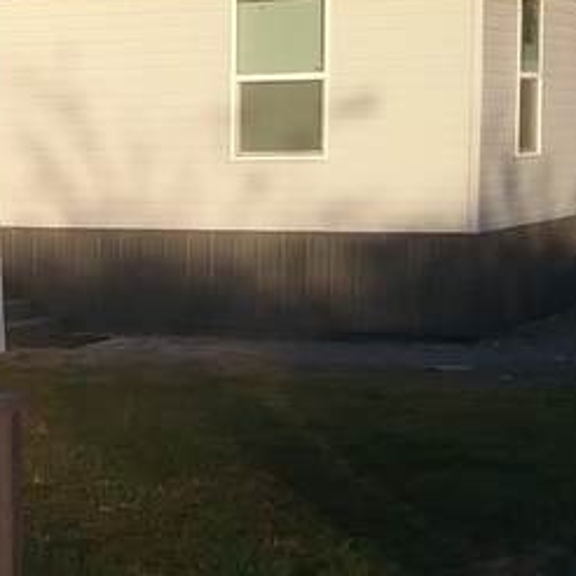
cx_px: -194
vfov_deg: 16.3
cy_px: 314
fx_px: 2014
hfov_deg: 15.4
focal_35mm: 107
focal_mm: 3.3
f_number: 2.2
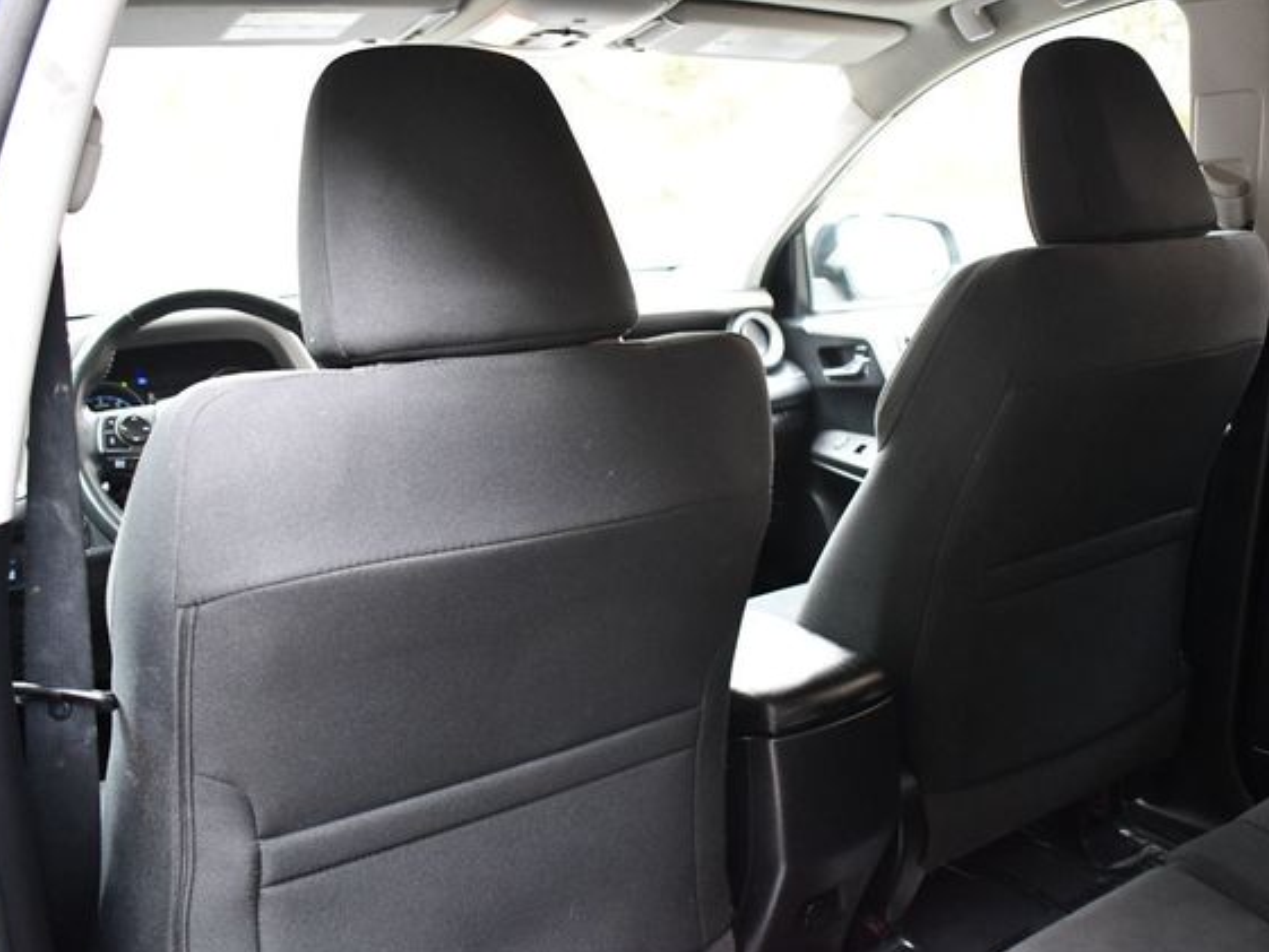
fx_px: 1247
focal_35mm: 34
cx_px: 697
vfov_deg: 41.8
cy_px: 479
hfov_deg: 53.9
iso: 3200
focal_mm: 21
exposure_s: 1/100
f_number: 3.8
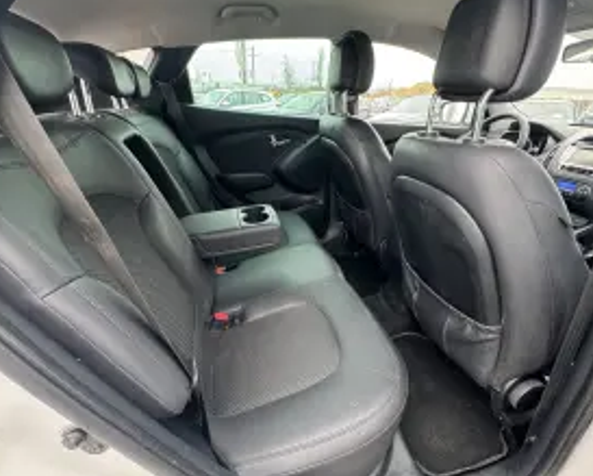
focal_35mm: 18
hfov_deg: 86.3
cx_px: 306
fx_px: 316
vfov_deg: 73.9
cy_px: 241
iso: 320
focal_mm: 2.22
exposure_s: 1/68
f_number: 2.2
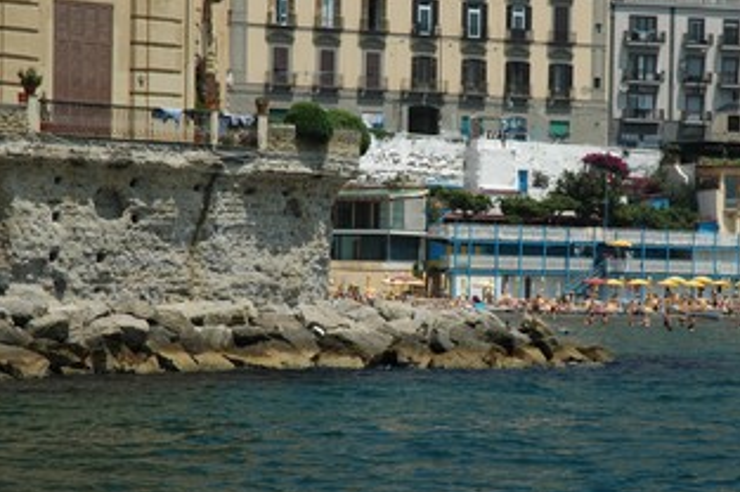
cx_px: 470
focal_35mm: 134
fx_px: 2752
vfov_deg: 10.2
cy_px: 234
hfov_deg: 15.3
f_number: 9.5
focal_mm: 70
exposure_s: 1/350
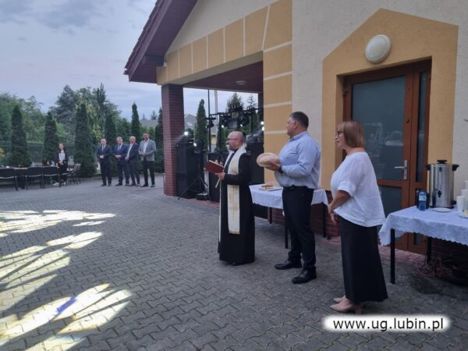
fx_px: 352
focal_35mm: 26
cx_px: 234
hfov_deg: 67.3
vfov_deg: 53.1
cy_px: 176
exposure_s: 1/50
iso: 400
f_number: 1.8
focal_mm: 5.4
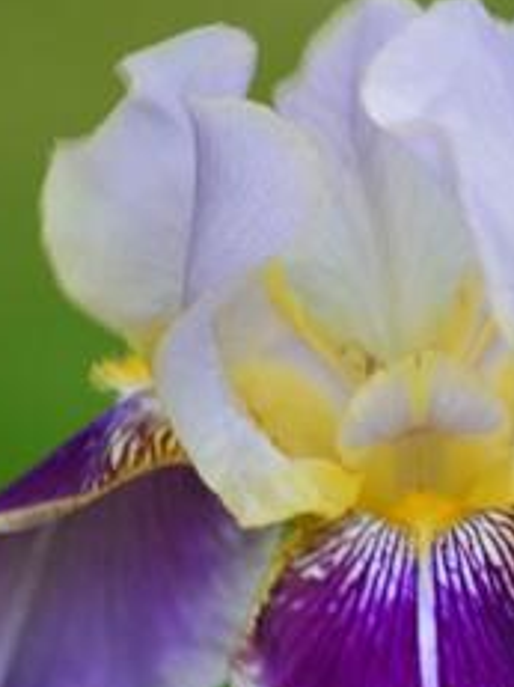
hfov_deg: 1.5
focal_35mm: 999
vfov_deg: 2.0
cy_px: 381
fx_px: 19797
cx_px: 484
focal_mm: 200
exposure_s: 1/25
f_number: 5.6
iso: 100
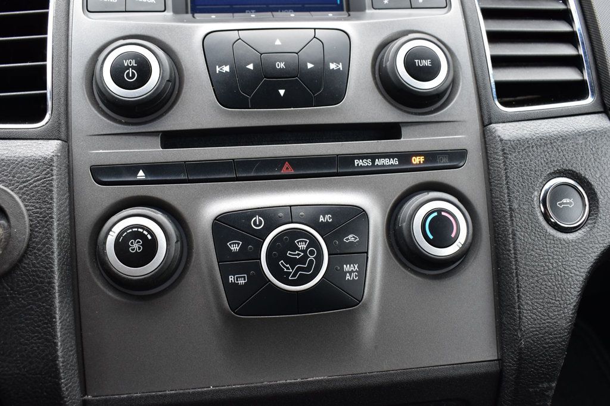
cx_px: 305
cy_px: 203
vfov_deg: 39.9
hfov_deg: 57.2
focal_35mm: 33
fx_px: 559
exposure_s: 1/30
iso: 400
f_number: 7.1
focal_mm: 22
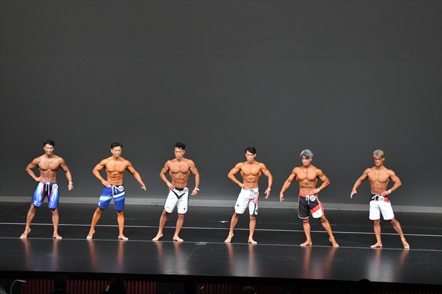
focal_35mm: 127
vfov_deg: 10.8
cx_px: 221
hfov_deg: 16.1
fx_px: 1559
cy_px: 147
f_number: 5.6
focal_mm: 85
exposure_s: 1/400
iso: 4000
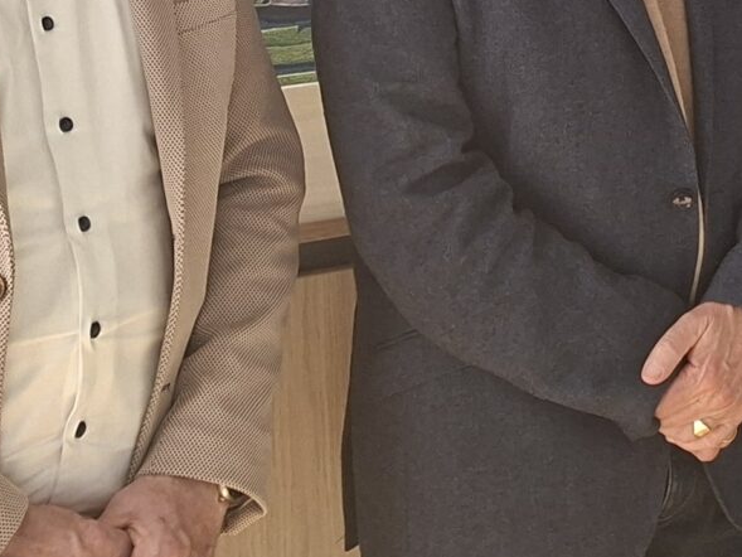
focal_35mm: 100
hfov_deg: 17.9
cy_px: -594
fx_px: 2144
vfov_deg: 12.7
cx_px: 1057
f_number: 1.8
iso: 200
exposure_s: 1/100
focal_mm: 5.54
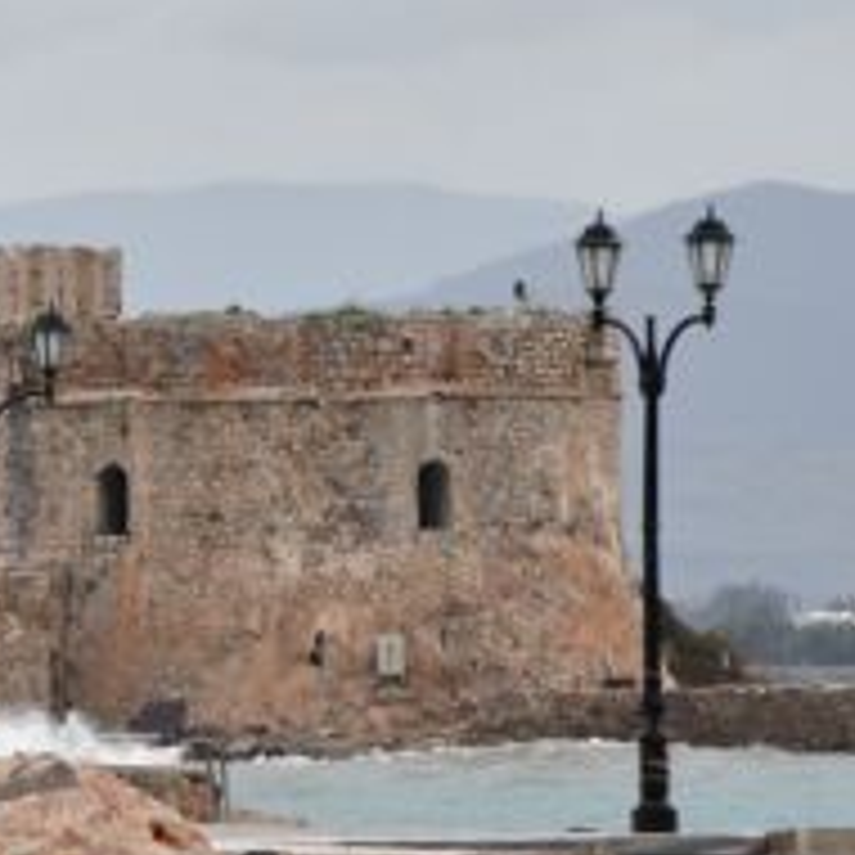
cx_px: -567
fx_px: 19853
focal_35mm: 710
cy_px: 583
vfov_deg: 2.5
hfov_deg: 2.5
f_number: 5
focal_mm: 165
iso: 1600
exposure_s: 1/250
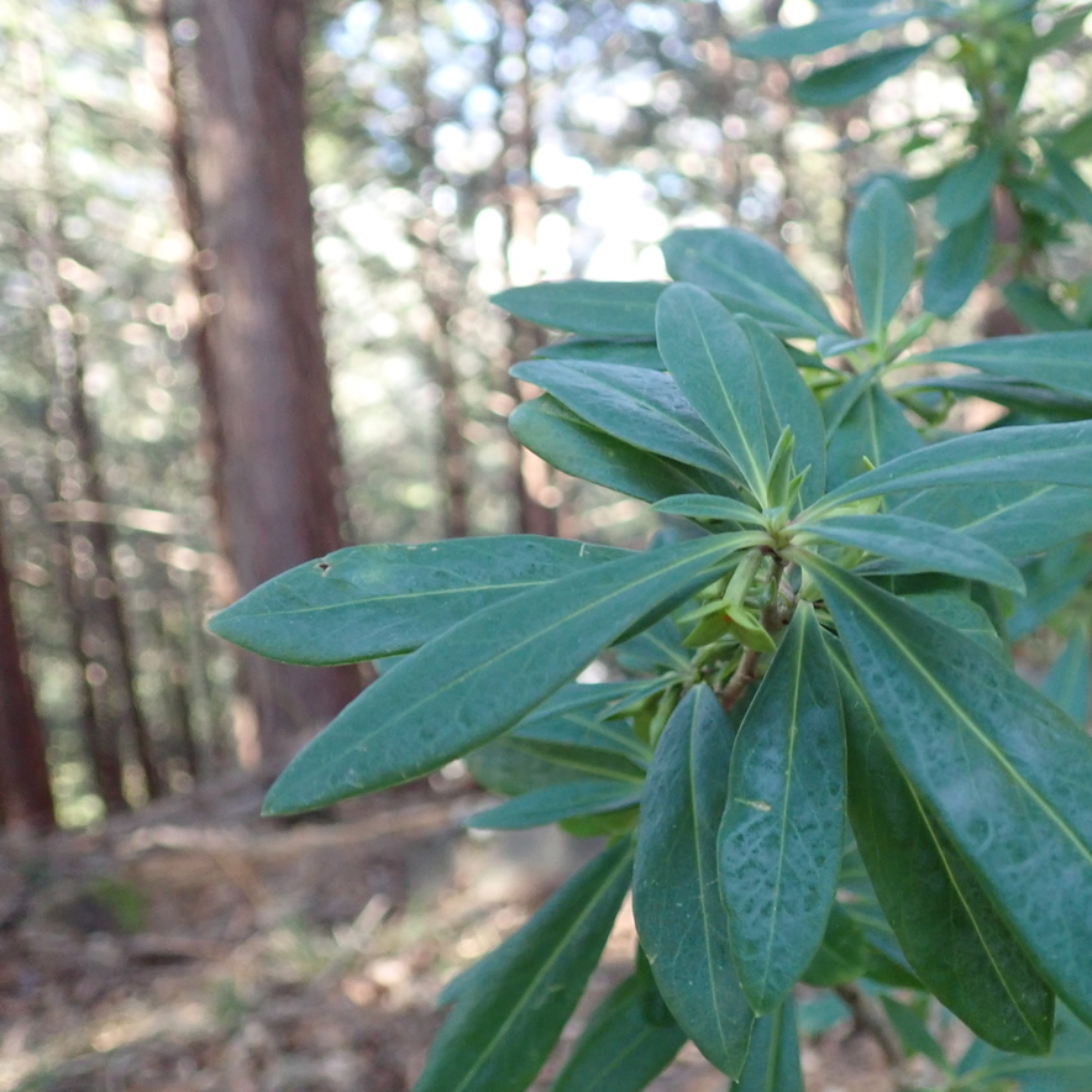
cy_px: 553
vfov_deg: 46.0
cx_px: 733
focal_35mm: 36
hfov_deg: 45.3
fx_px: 1285
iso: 640
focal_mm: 5.5
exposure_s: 1/125
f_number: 2.3
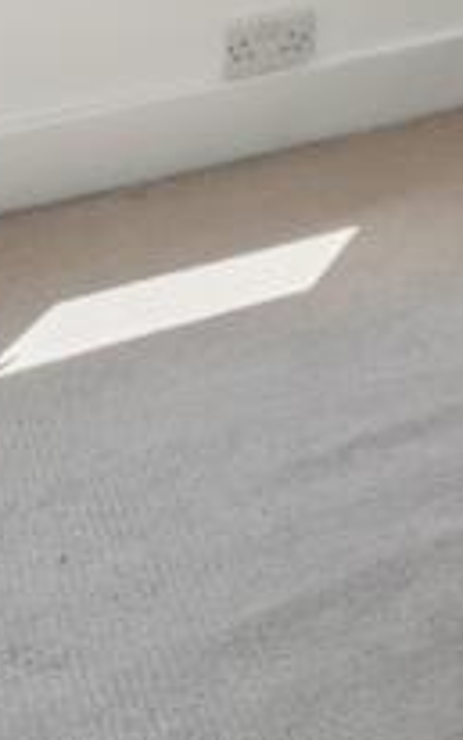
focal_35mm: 81
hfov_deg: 13.4
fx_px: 1633
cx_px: 980
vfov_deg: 20.4
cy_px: -478
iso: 640
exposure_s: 1/160
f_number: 5.6
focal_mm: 16
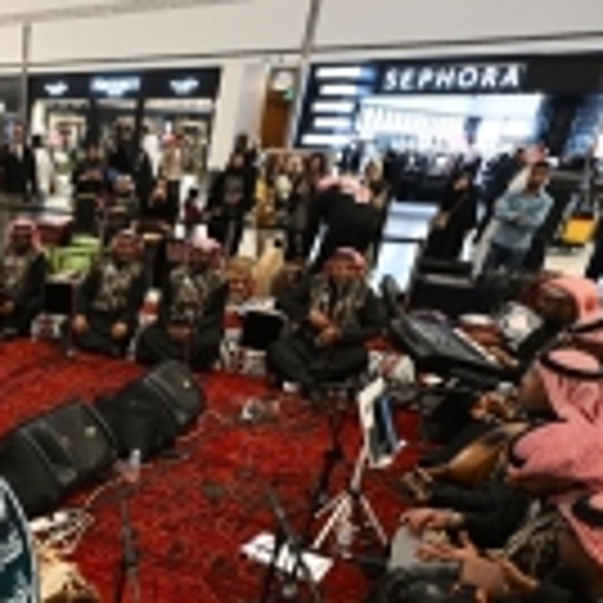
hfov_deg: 37.3
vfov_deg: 41.6
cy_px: 500
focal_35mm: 38
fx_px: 749
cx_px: -50
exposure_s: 1/160
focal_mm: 15
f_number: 4
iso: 2000
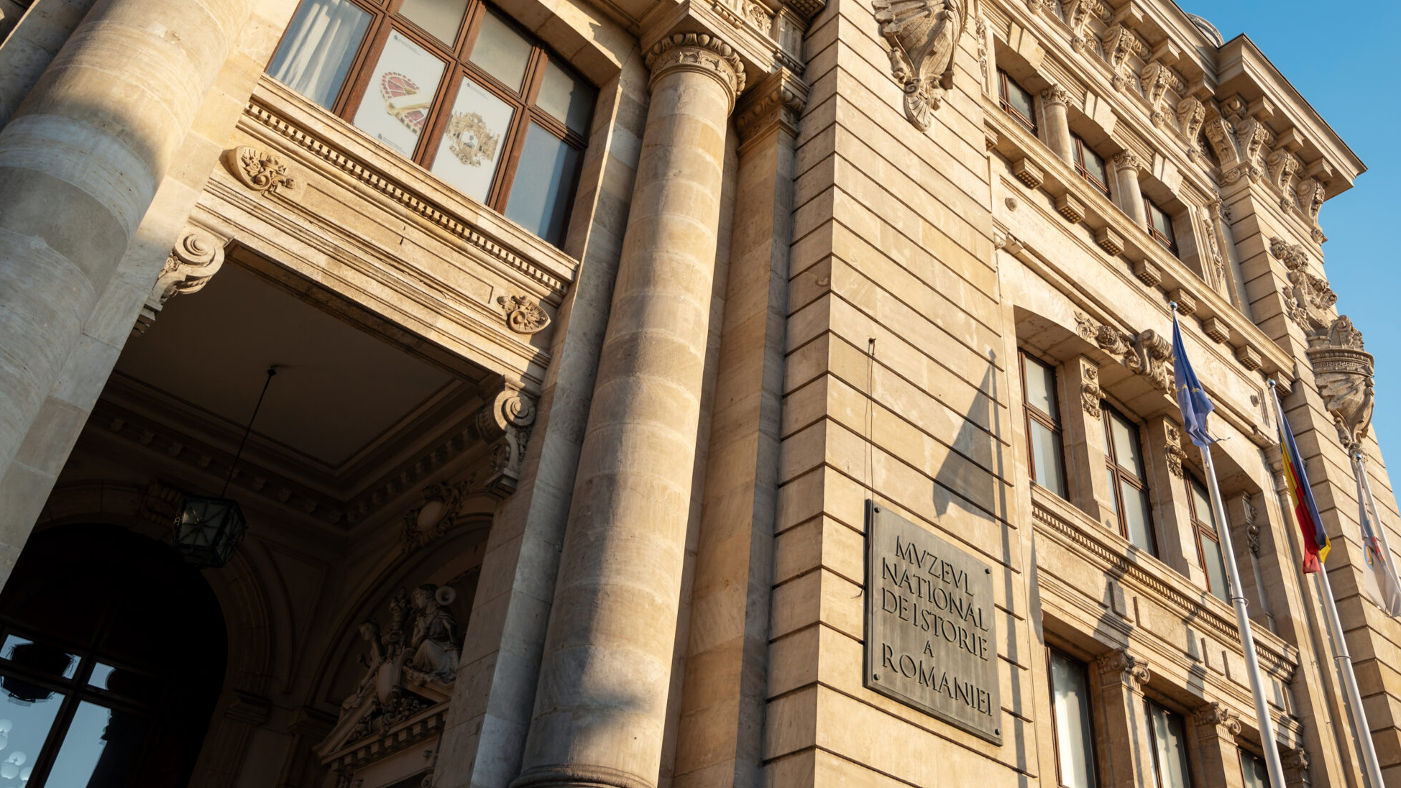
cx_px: 798
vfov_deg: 35.3
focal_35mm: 33
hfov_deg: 59.3
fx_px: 1226
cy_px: 269
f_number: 4
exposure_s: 1/1000
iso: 100
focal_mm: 24
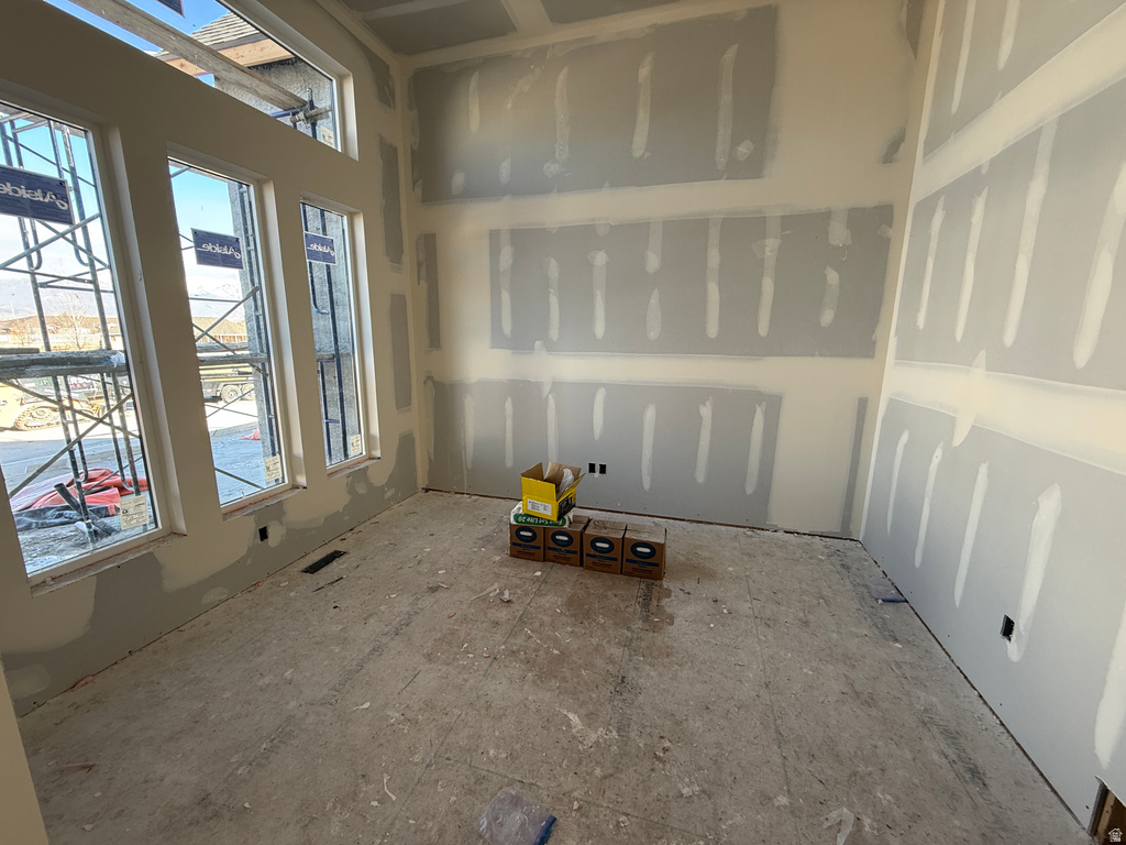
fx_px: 455
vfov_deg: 85.7
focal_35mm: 14
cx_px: 563
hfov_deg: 102.1
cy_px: 422
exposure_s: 1/99
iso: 80
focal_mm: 2.22
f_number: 2.2
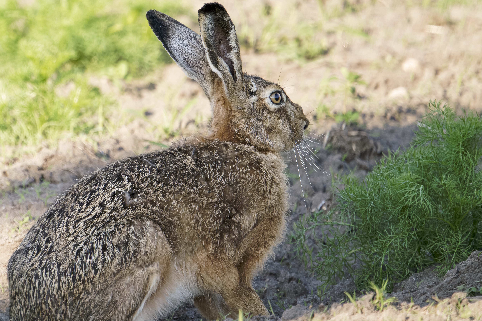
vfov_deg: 1.5
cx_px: 239
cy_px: 168
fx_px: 12143
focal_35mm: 907
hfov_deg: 2.3
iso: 5000
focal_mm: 758
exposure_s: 1/1250
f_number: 11
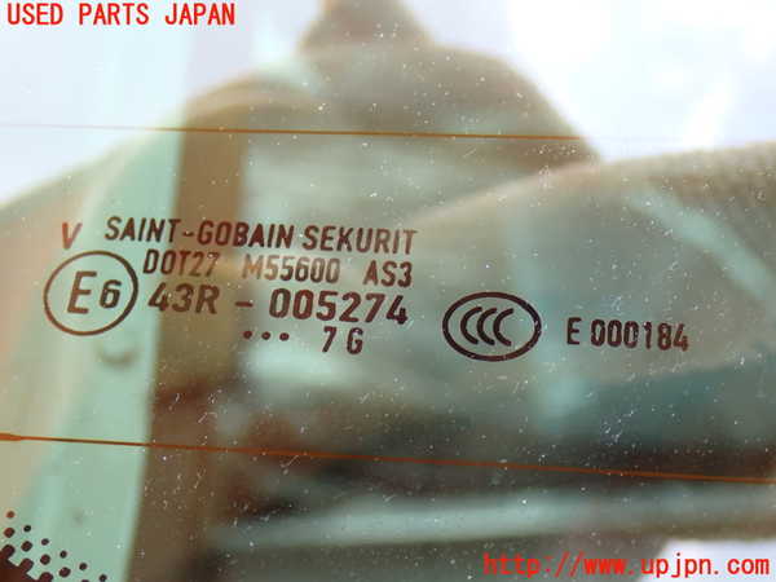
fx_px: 1502
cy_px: 291
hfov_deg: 29.0
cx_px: 388
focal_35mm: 67
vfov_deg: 21.9
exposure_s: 1/80
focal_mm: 11.88
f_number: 3.8
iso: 200
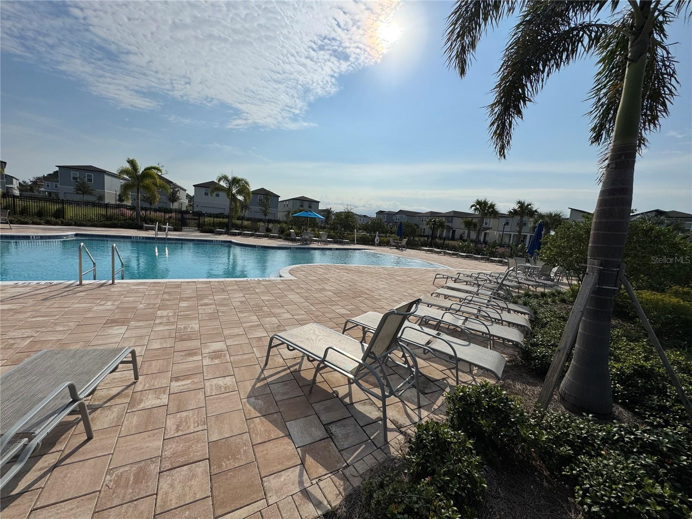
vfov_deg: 85.7
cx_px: 346
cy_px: 260
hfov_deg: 102.1
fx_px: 280
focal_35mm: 14
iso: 40
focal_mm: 2.22
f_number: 2.2
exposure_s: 1/7299
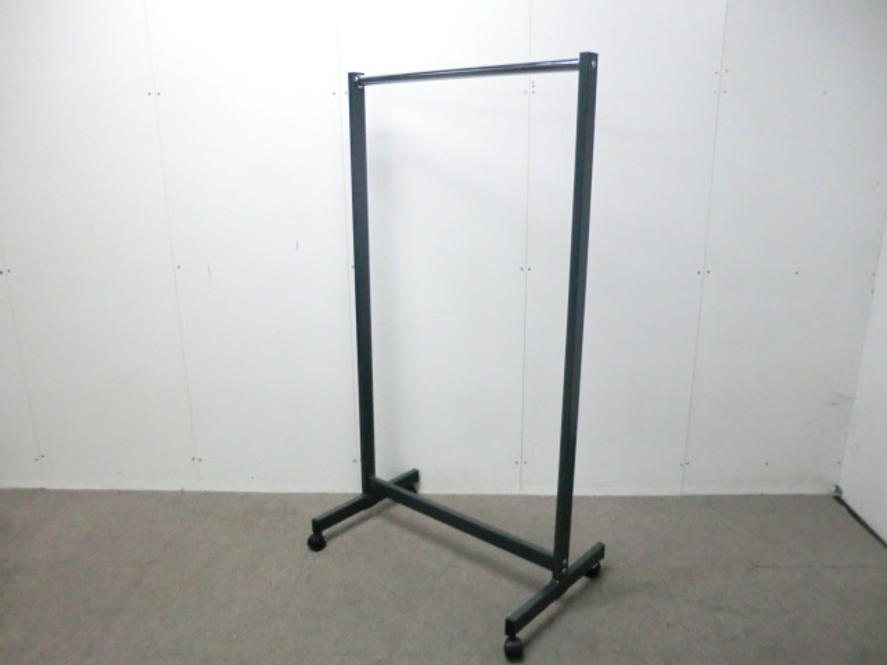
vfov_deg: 51.4
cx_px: 444
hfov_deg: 65.3
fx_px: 692
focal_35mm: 27
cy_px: 332
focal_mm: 4.9
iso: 640
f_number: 3.2
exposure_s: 1/60
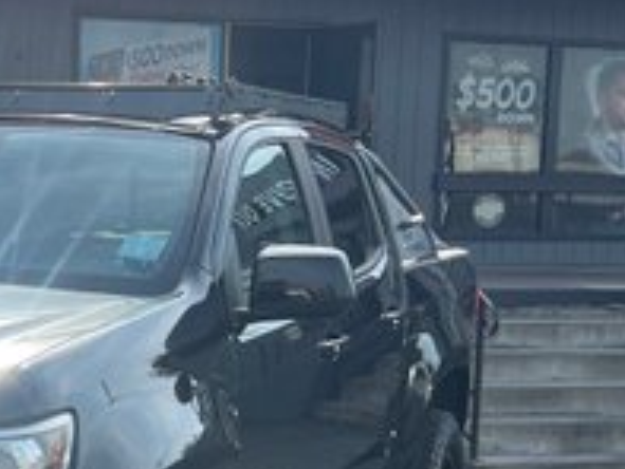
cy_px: 485
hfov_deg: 19.8
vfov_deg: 15.3
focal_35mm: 95
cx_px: -57
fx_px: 1716
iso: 50
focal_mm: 5.7
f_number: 1.5
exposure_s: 1/1669
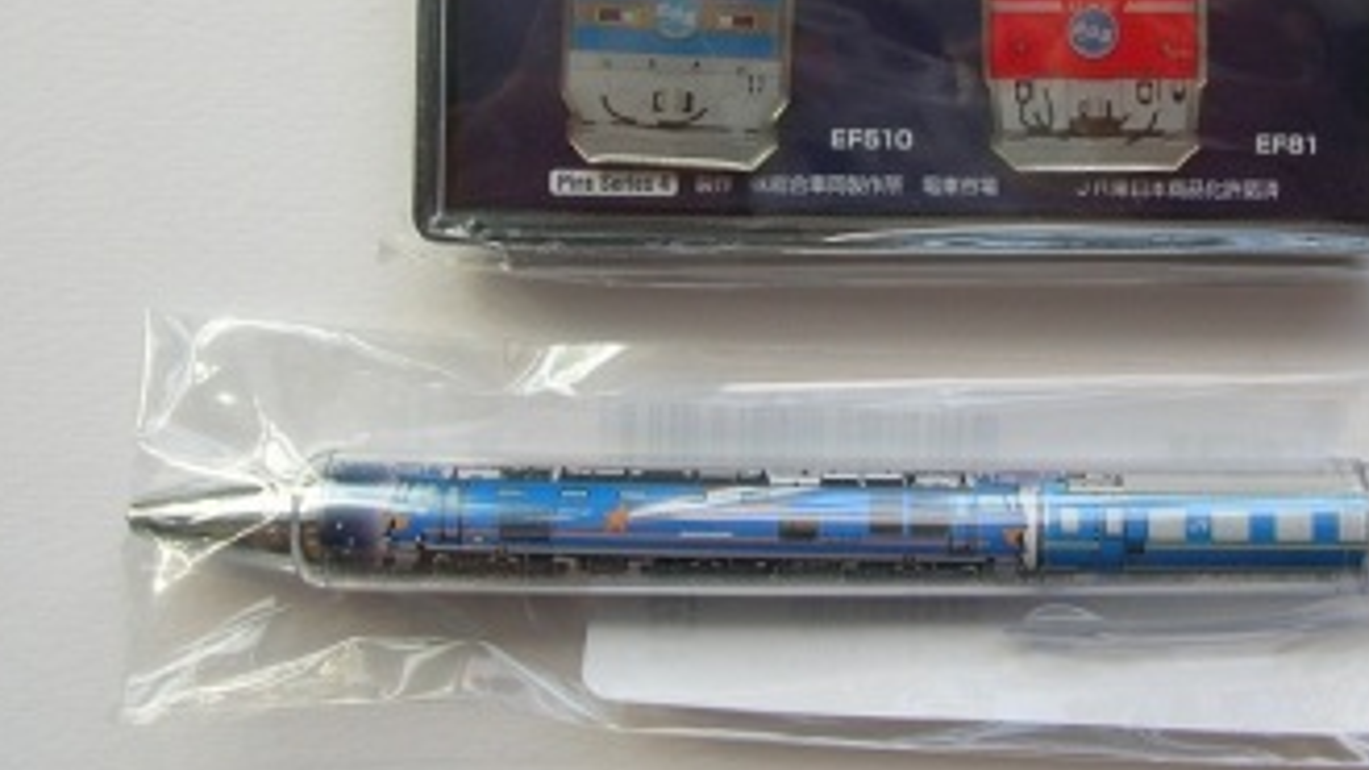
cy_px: 135
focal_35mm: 58
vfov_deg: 20.4
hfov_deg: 35.8
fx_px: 2105
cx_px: 878
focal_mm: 5.8
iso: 50
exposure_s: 1/39.2
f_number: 2.8
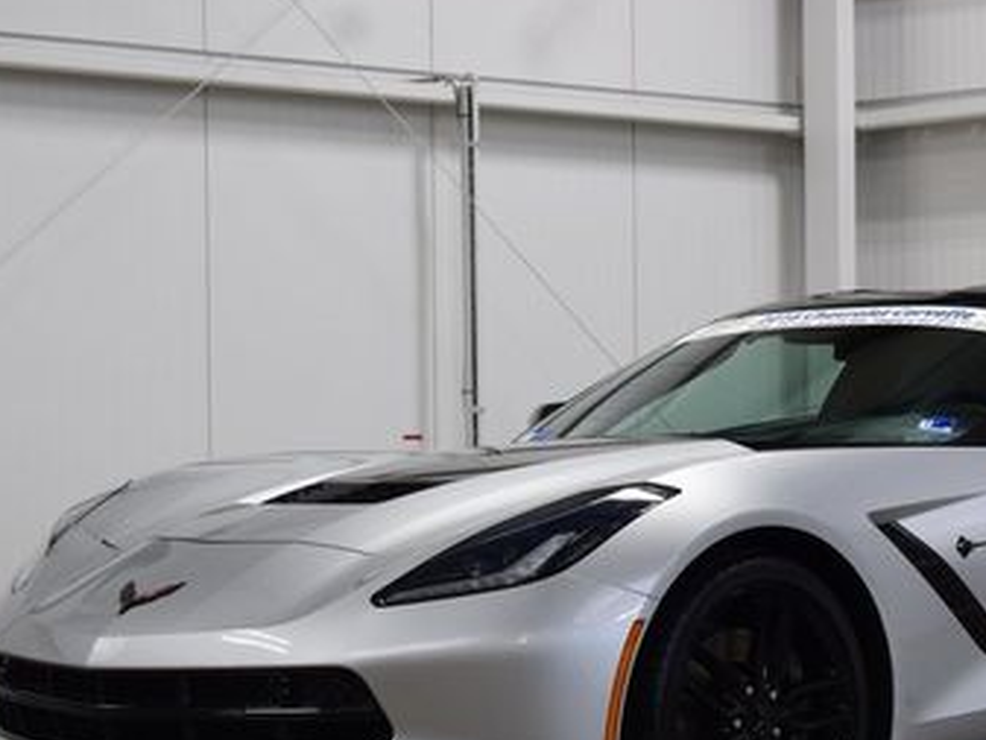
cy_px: 490
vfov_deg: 12.9
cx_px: 761
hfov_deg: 17.0
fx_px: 3277
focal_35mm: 115
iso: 400
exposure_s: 1/25
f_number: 7.1
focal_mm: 42
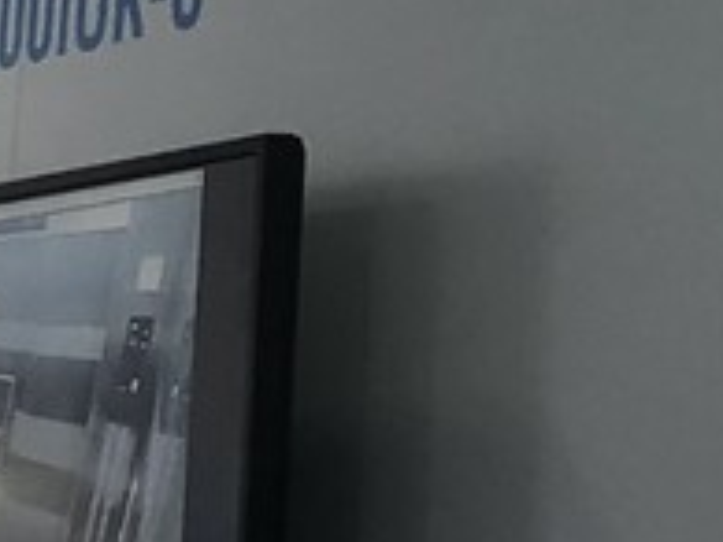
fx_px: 3841
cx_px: 779
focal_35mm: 184
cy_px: -672
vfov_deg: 7.6
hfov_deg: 10.6
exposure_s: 1/30
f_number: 1.8
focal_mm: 3.99
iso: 32
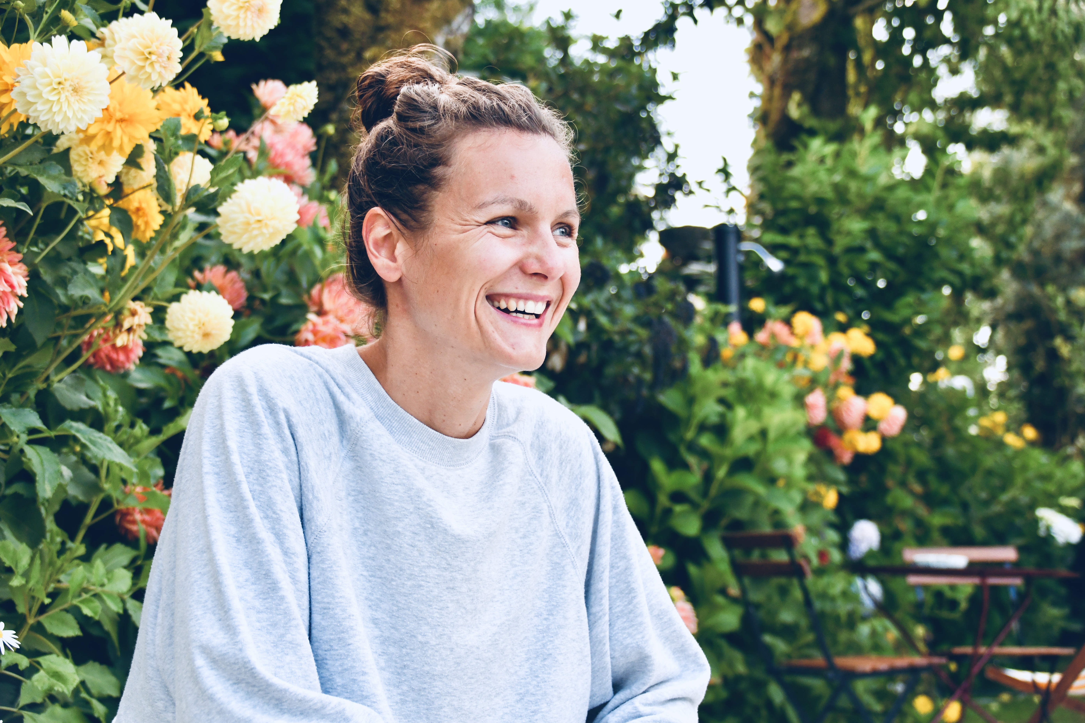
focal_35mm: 66
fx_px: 1989
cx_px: 542
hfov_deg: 30.5
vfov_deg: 20.6
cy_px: 362
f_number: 4.5
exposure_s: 1/160
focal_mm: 44
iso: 800
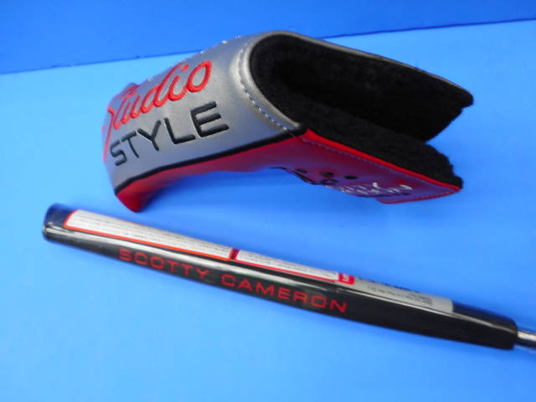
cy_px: 201
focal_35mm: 29
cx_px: 268
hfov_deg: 61.7
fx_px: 449
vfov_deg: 48.2
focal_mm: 5.2
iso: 160
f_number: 4
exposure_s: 1/30
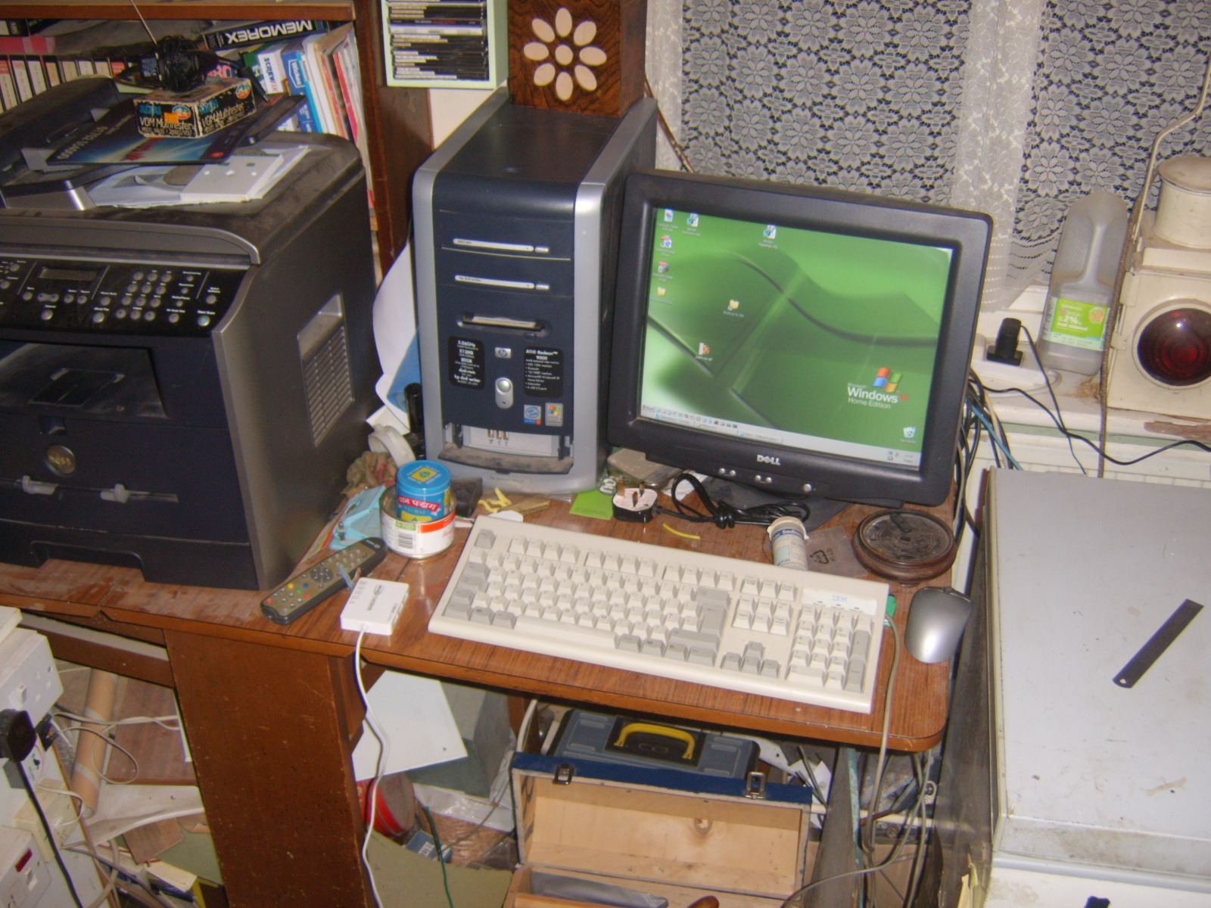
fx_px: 1084
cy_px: 454
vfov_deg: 45.4
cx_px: 606
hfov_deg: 58.4
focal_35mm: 31
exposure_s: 1/30
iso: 141
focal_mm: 8.13
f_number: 2.7
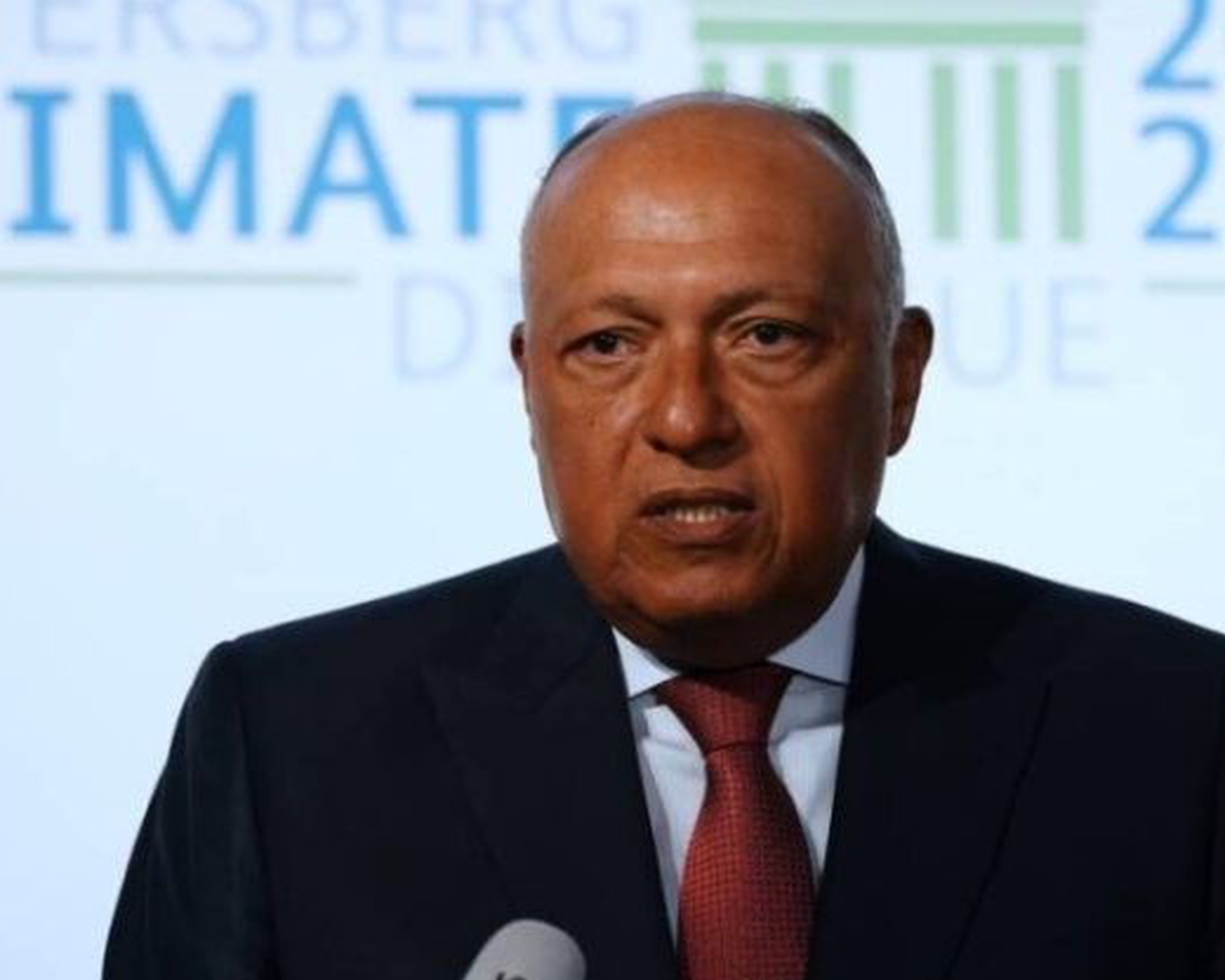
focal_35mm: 187
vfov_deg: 8.3
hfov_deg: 10.3
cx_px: 544
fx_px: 6780
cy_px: 392
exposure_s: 1/640
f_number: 4.5
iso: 2500
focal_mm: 135
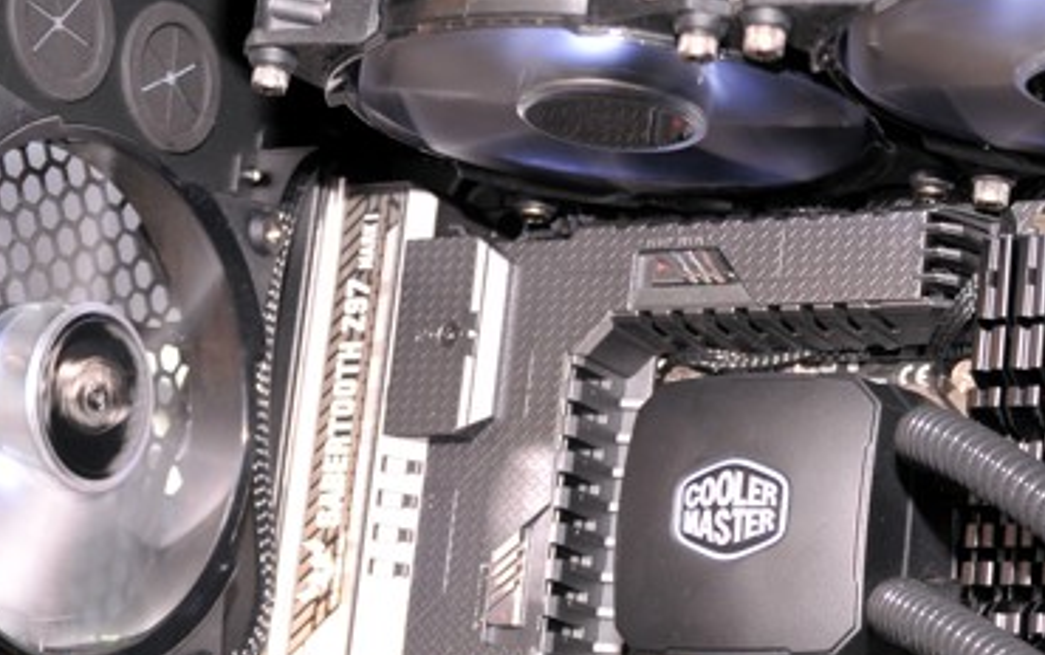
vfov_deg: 9.7
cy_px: 359
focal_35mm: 136
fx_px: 3877
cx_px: 813
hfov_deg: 15.3
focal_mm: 44
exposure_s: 1/80
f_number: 5
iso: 400
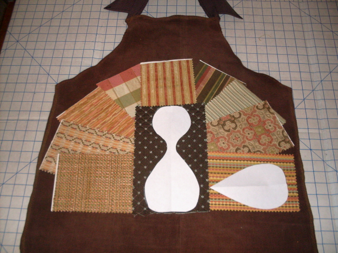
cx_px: 169
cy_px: 126
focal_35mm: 38
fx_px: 371
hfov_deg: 49.0
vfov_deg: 37.7
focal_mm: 6.3
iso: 100
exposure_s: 1/45
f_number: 2.8
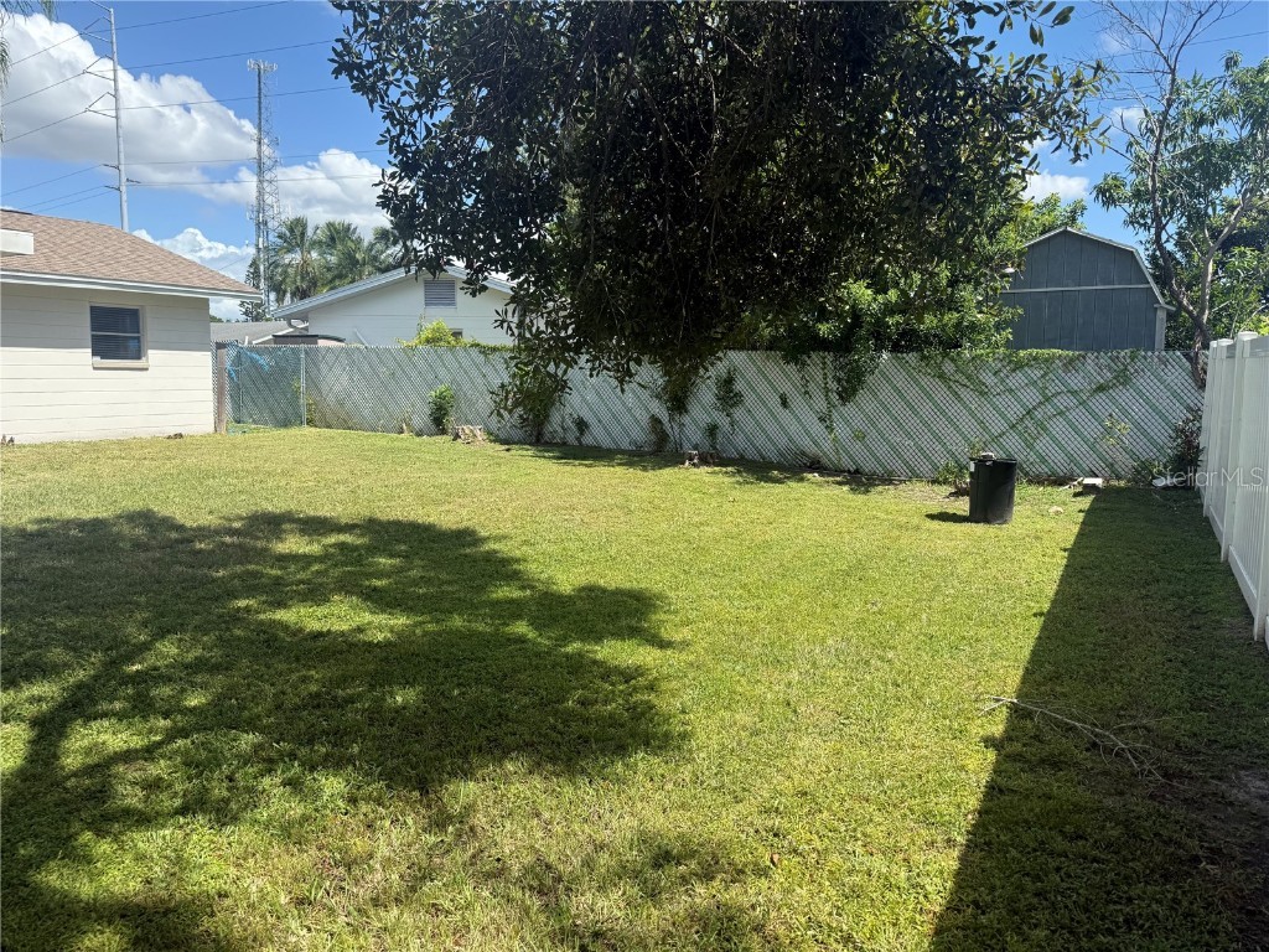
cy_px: 476
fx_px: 880
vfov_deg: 56.8
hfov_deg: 71.6
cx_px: 634
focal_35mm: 24
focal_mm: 6.76
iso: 100
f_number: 1.78
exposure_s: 1/3145
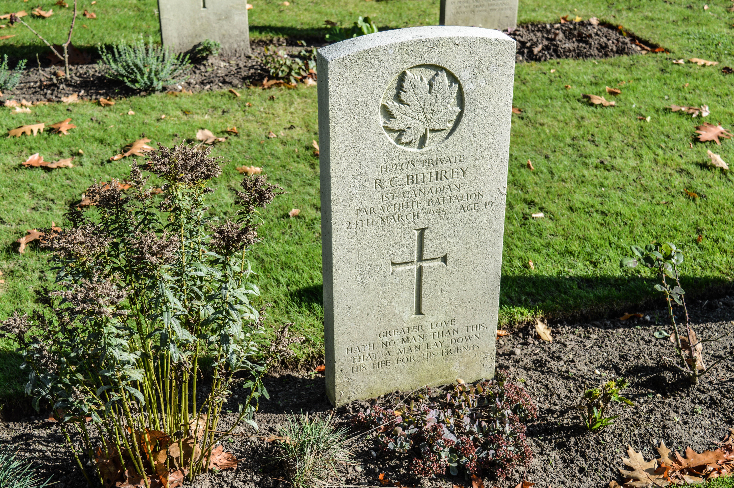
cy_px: 244
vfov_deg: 28.0
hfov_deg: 41.1
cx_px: 367
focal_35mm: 48
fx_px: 978
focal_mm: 32
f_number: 8
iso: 100
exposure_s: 1/250
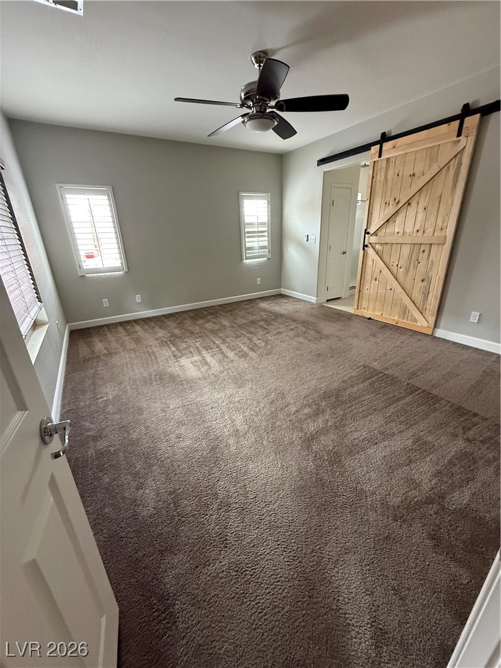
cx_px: 250
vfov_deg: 102.1
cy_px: 334
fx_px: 270
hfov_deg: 85.7
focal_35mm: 14
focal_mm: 2.22
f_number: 2.2
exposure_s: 1/60
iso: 640
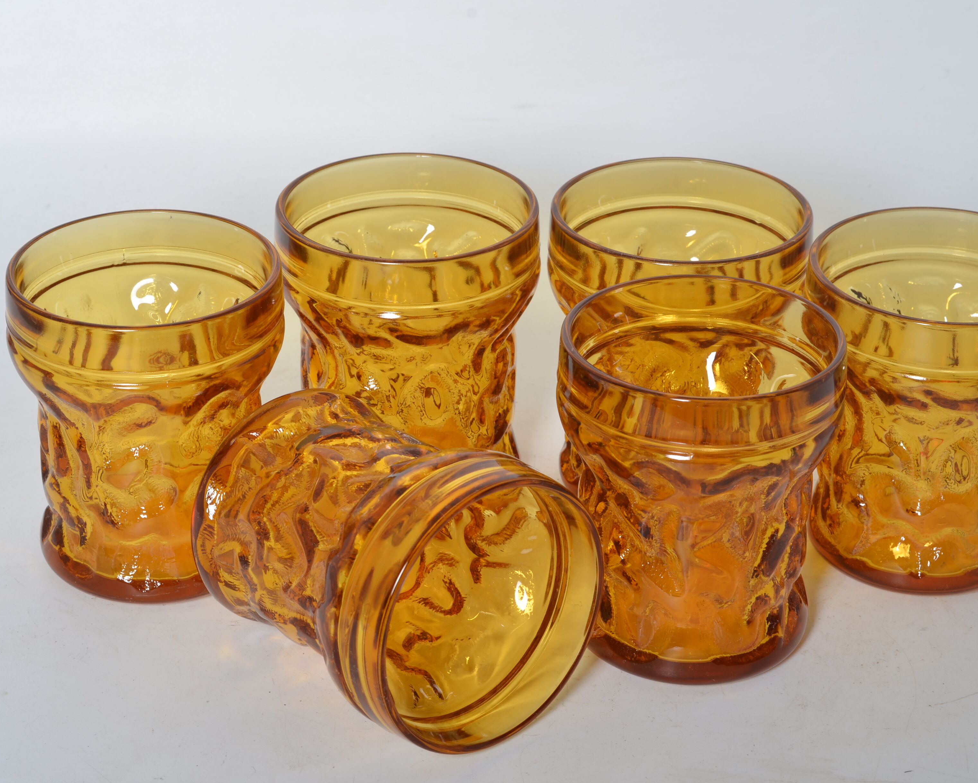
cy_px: 392
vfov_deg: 18.1
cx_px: 536
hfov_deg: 22.5
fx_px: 2461
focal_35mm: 85
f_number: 11
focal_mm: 50
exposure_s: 1/125
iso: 100
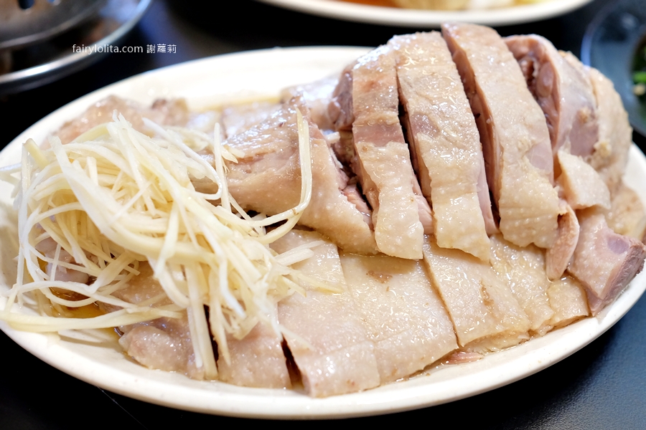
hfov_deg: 54.4
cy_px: 215
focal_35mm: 35
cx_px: 323
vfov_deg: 37.9
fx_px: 628
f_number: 3.6
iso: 1000
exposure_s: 1/58
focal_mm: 23
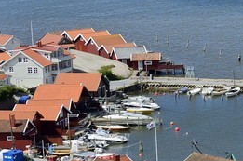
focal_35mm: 221
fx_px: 1489
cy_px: 91
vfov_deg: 6.2
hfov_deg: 8.1
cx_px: 702
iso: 100
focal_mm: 36
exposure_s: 1/320
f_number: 8
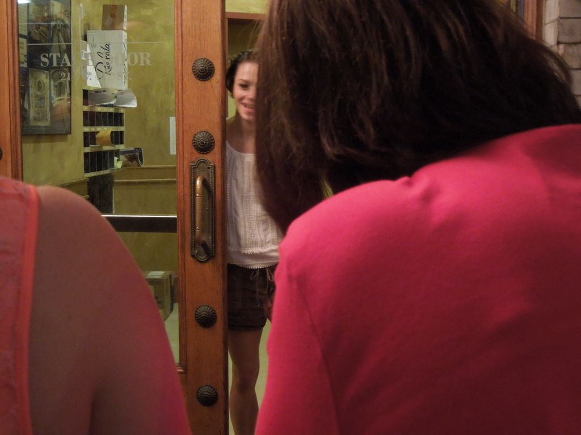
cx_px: 290
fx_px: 806
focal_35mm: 48
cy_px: 218
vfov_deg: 30.3
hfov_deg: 39.7
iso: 800
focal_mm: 8.7
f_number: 4
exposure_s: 1/10
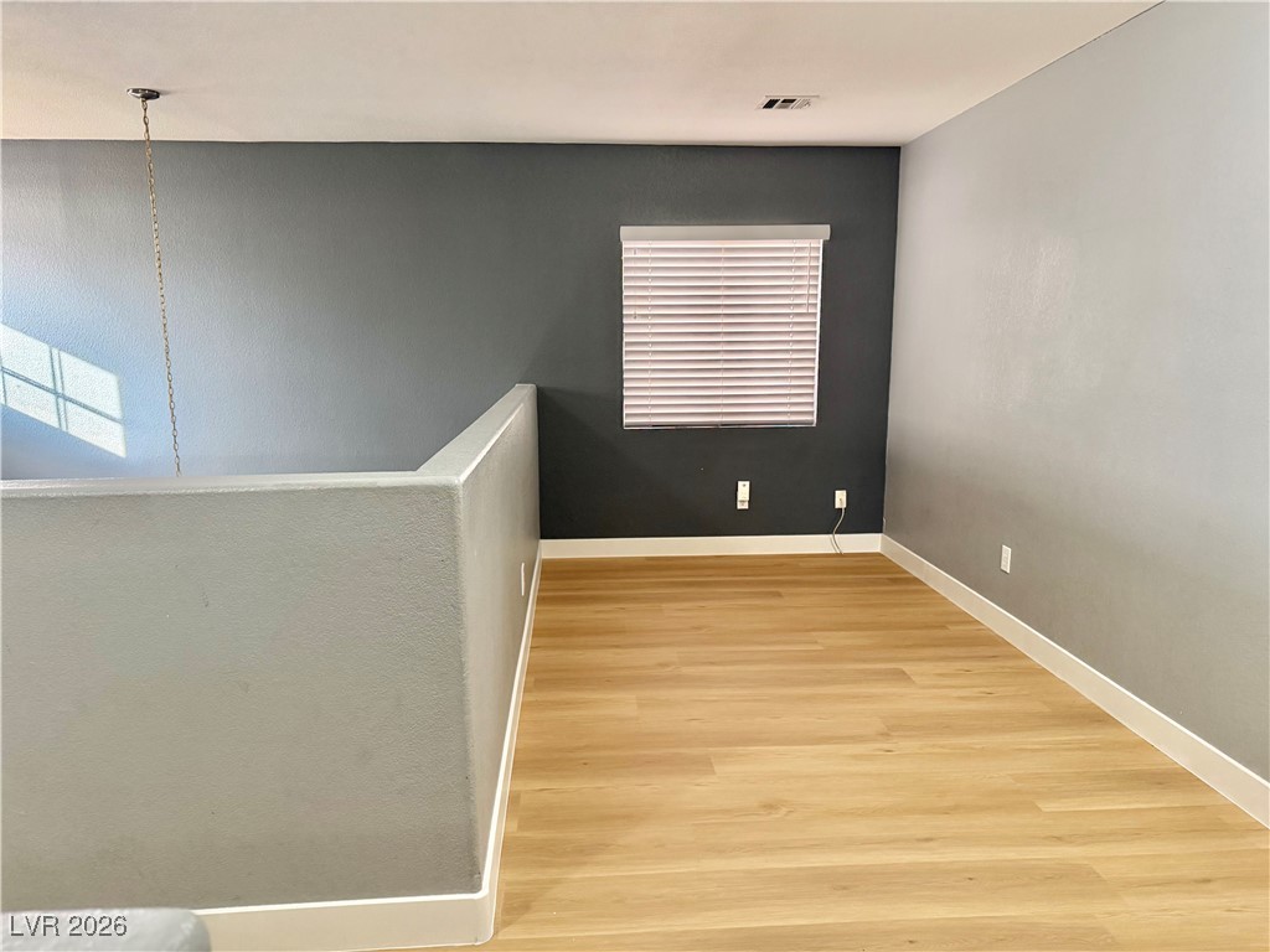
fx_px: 881
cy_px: 476
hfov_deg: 71.6
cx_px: 635
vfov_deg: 56.8
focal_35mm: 24
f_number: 1.78
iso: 320
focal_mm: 6.76
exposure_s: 1/60
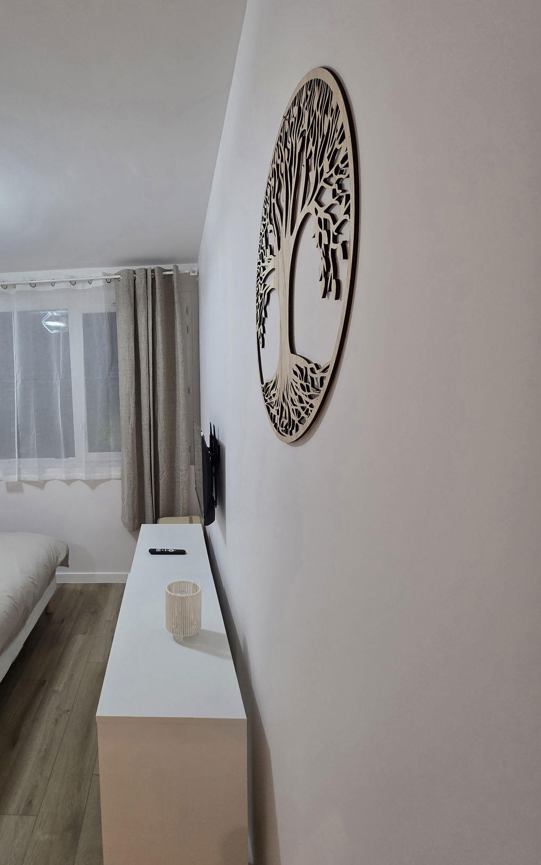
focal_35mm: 17
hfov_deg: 64.6
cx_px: 146
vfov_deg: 94.4
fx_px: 401
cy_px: 436
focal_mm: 2.2
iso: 200
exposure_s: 1/50.3
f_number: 1.9
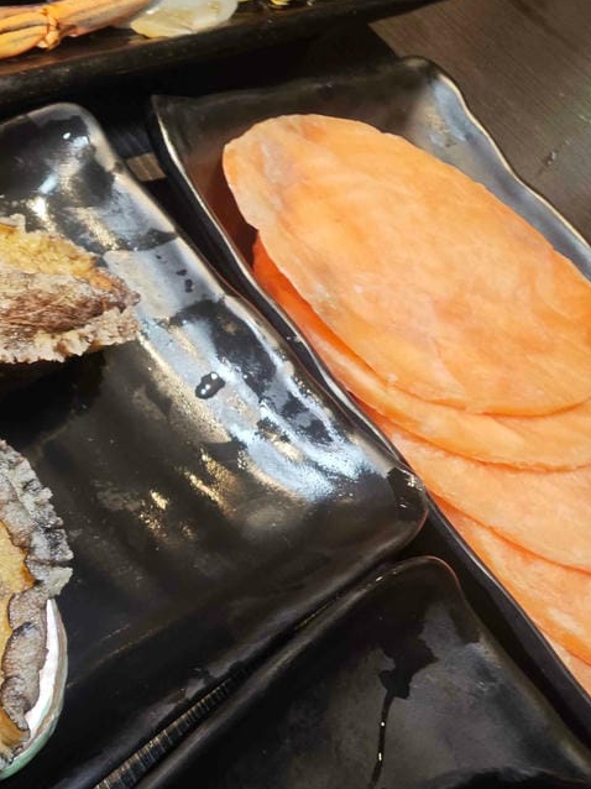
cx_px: -138
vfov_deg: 56.2
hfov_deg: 34.3
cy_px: 493
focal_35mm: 32
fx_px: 729
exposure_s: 1/60
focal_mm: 2.03
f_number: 1.8
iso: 80
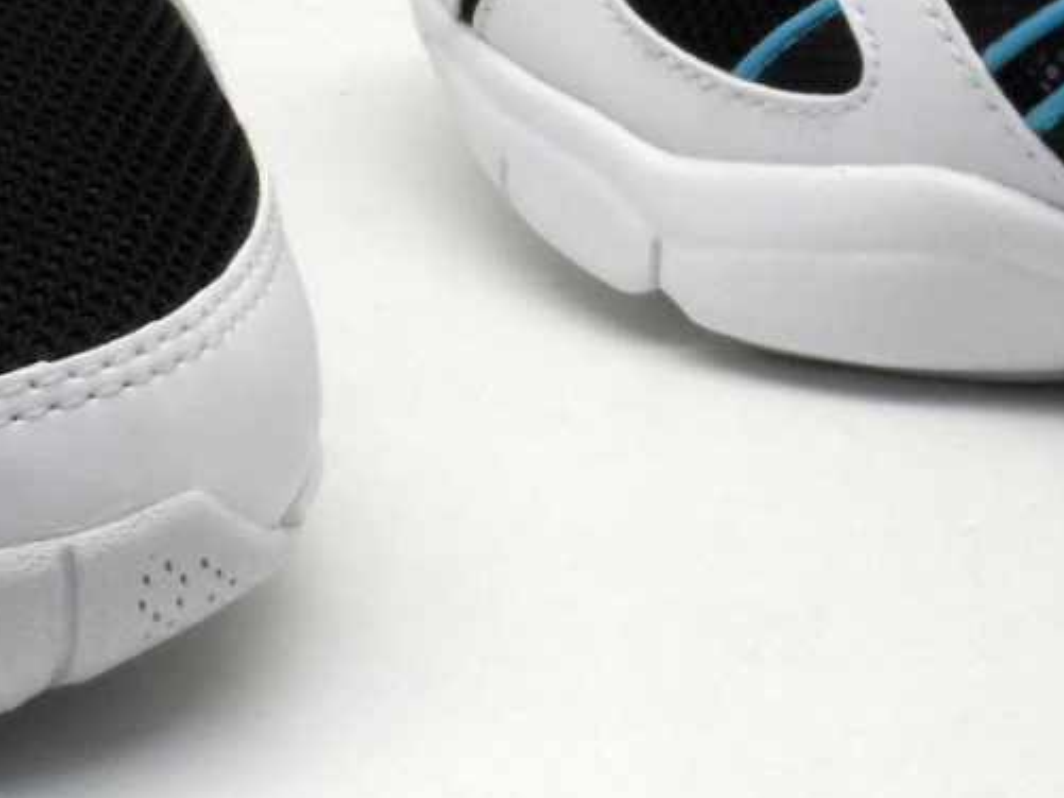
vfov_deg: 15.0
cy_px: -193
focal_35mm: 95
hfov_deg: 20.5
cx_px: 799
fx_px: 2921
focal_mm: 4
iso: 100
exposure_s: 1/30
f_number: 6.4
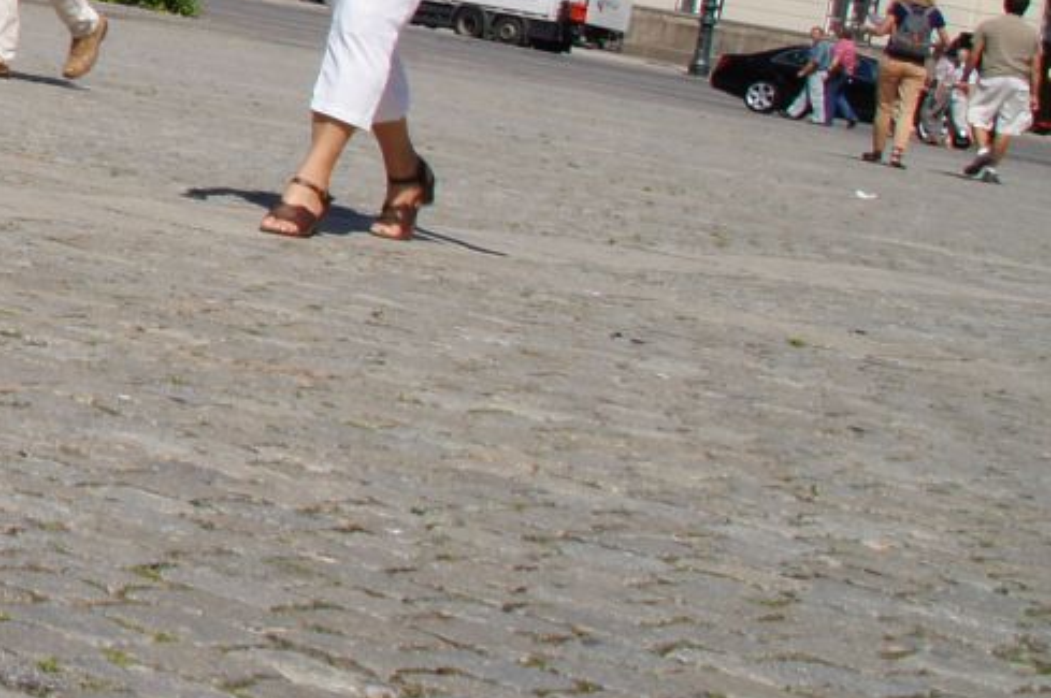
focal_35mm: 106
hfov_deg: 15.9
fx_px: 3091
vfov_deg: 12.4
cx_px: -941
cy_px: -264
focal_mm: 18
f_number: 13
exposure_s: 1/160
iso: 100
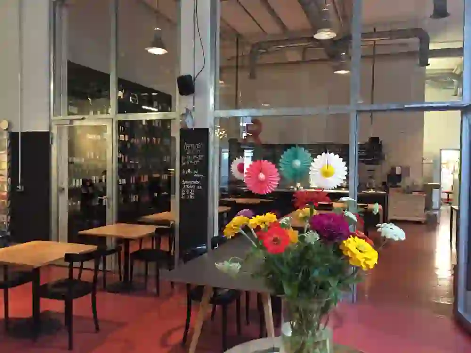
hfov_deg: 61.7
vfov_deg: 48.2
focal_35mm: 29
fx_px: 395
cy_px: 176
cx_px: 236
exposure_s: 1/17
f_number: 2.2
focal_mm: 4.15
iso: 320
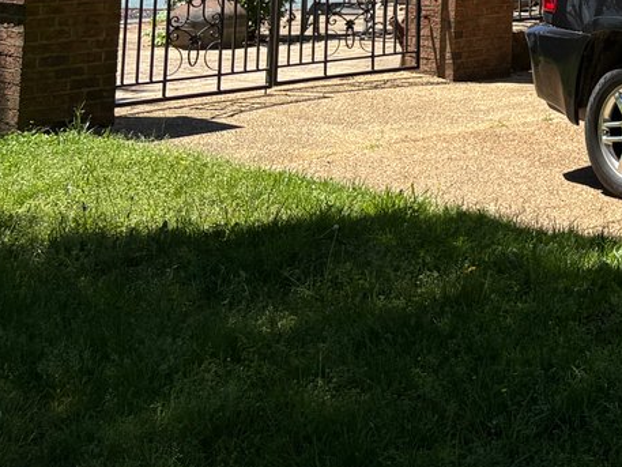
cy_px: -265
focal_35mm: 86
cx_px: 883
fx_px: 1546
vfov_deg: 15.6
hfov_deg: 20.2
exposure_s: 1/2208
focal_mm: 5.96
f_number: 1.6
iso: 50
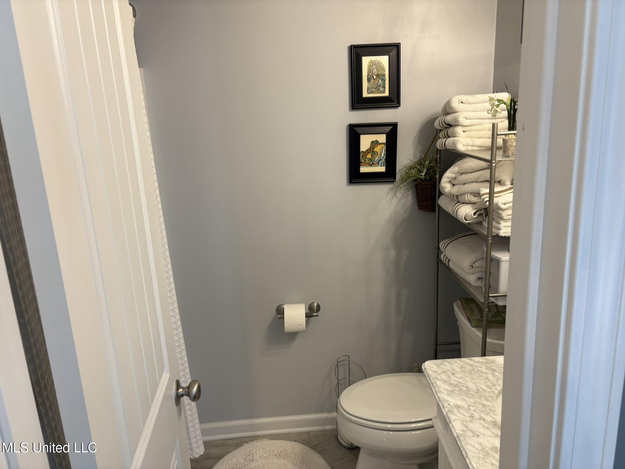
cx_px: 312
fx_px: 469
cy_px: 234
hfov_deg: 67.3
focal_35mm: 26
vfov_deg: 53.1
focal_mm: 5.96
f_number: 1.6
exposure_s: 1/60
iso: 80
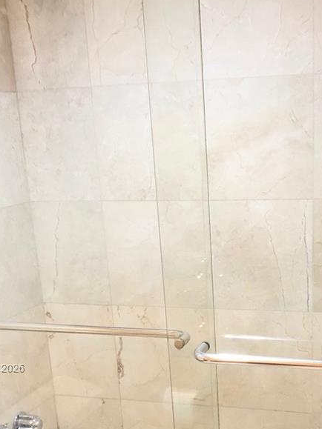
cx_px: 220
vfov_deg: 32.0
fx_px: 720
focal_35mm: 58
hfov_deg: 25.1
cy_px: 369
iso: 50
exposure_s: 1/15
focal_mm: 3.99
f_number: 1.8
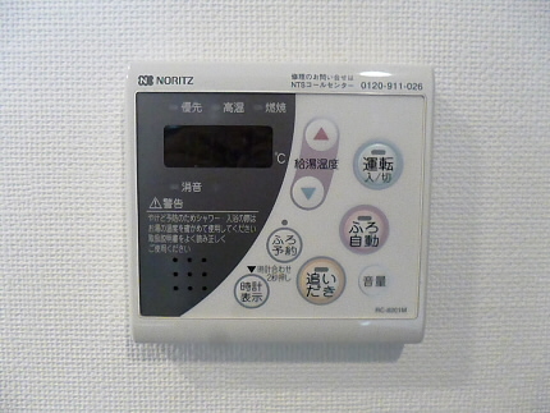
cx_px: 275
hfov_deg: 71.6
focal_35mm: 24
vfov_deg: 56.9
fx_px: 382
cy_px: 206
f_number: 2.5
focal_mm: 4.3
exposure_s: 1/125
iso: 1600
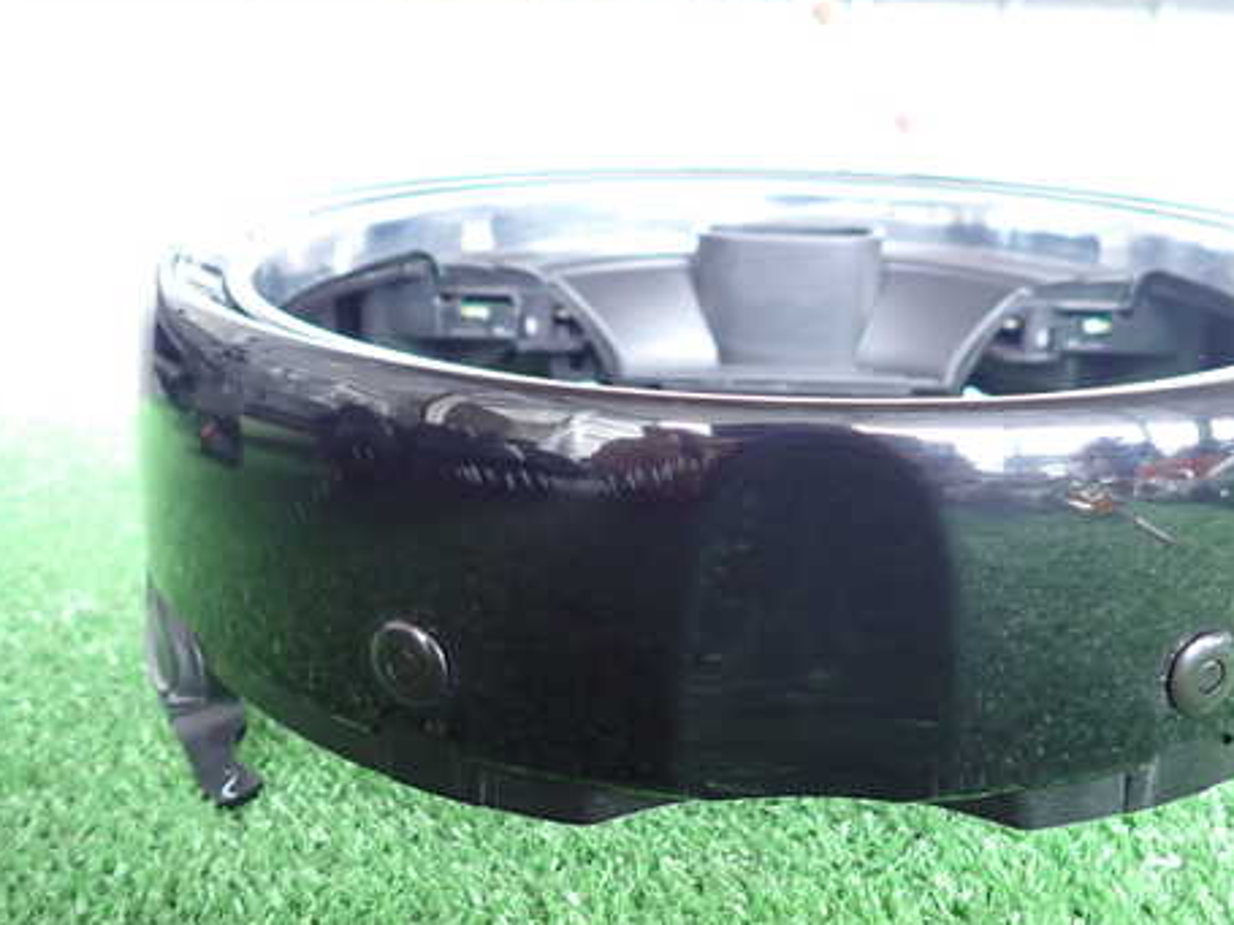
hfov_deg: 54.5
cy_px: 483
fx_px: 1176
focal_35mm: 33
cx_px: 797
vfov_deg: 42.9
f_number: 2
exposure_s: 1/30
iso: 320
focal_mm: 4.5
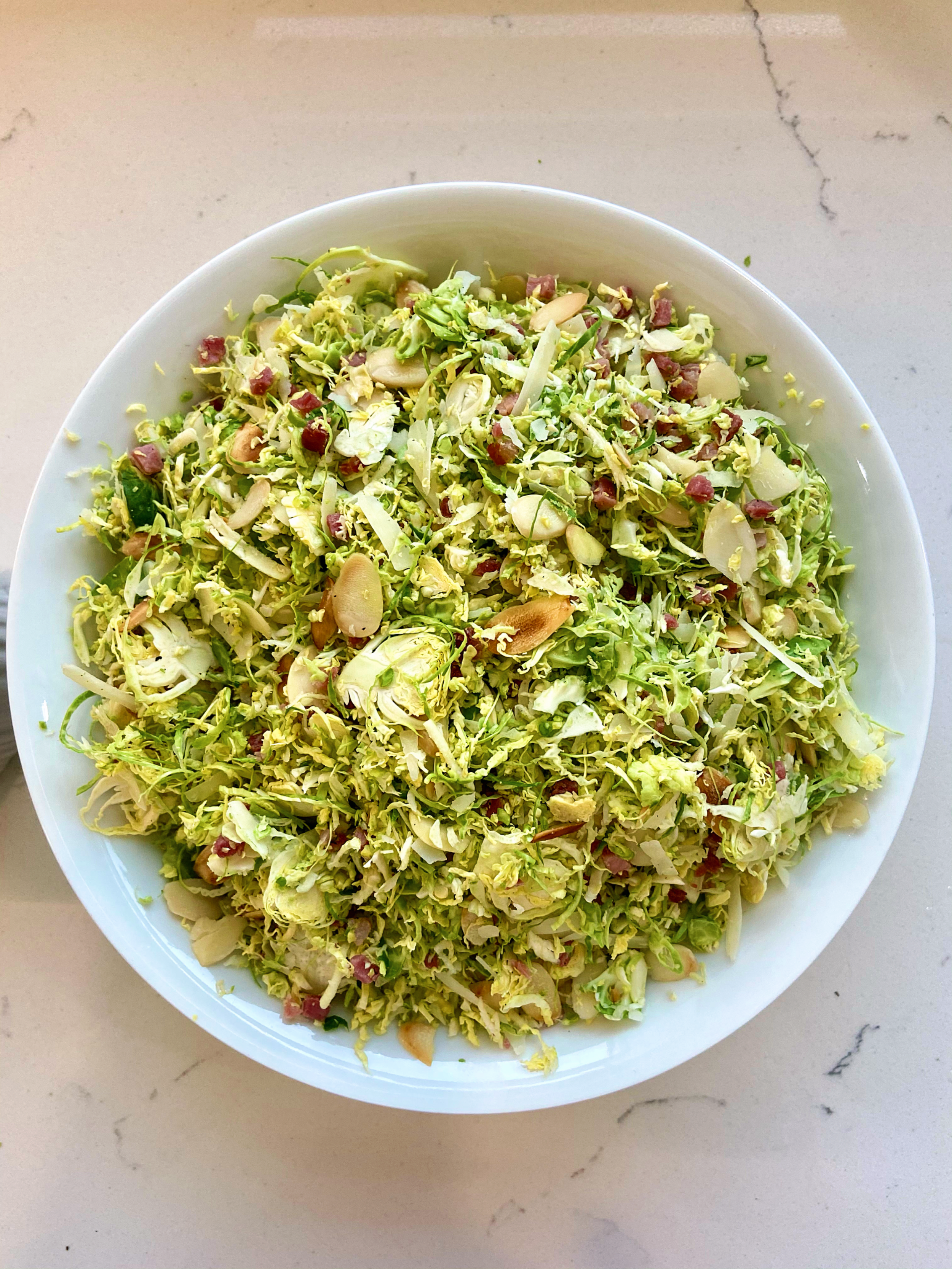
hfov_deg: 53.1
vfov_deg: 67.3
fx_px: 953
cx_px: 476
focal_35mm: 26
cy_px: 634
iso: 80
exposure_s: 1/100
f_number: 1.8
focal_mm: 4.25
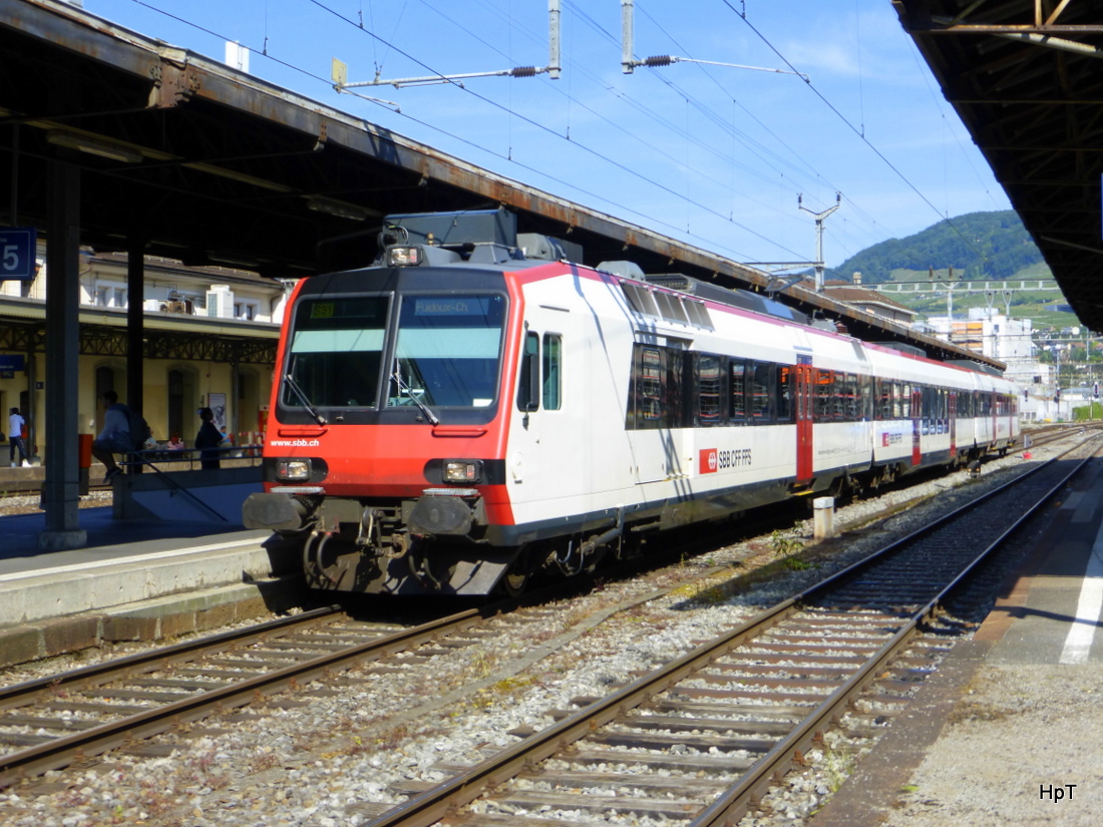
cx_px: 552
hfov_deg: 36.2
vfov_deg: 27.5
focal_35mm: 53
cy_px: 414
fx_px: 1689
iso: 100
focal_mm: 9
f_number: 4.4
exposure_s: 1/640
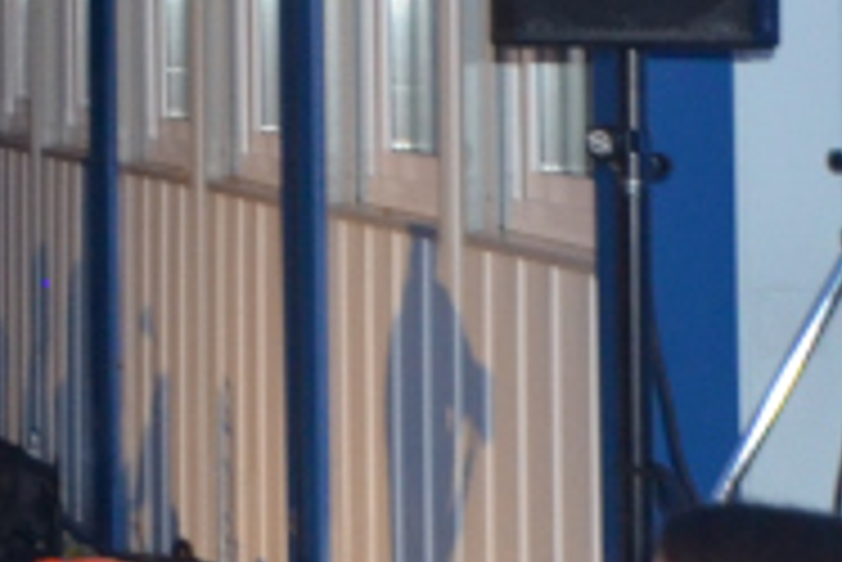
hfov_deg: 8.4
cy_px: -142
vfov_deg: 6.7
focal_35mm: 205
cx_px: -1670
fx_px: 4798
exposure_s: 1/60
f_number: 3.5
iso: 800
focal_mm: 20
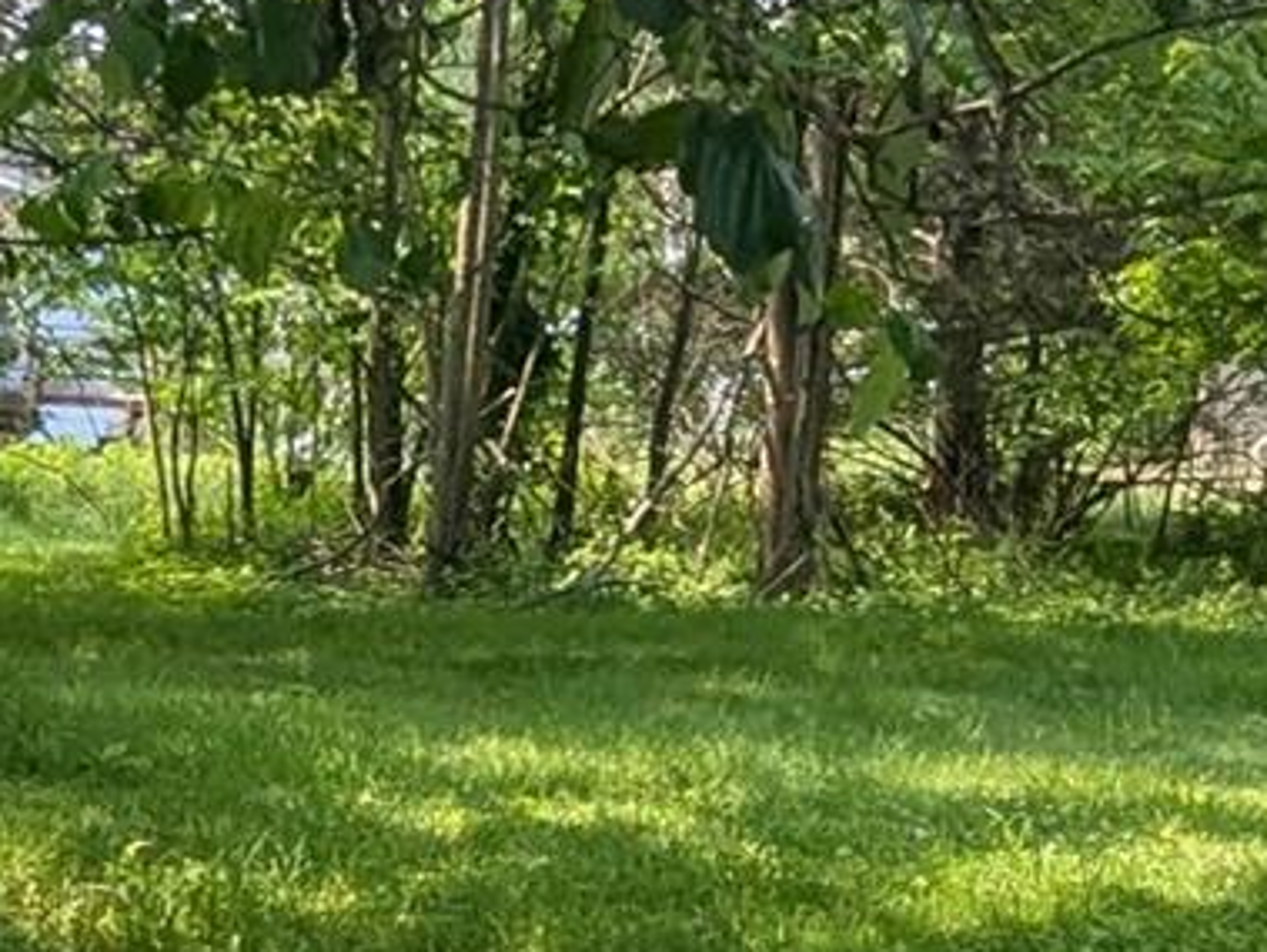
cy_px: 645
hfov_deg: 27.3
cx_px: 304
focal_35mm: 70
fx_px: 2565
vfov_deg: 21.0
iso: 42
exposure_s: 1/553
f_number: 2.2
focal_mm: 1.95
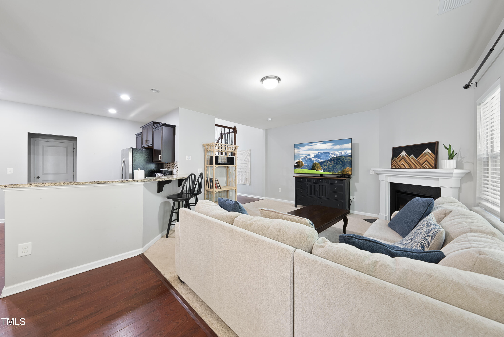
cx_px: 252
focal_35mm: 12
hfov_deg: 112.6
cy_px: 168
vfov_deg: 90.1
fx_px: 168
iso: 400
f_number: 7.1
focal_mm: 12
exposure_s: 1
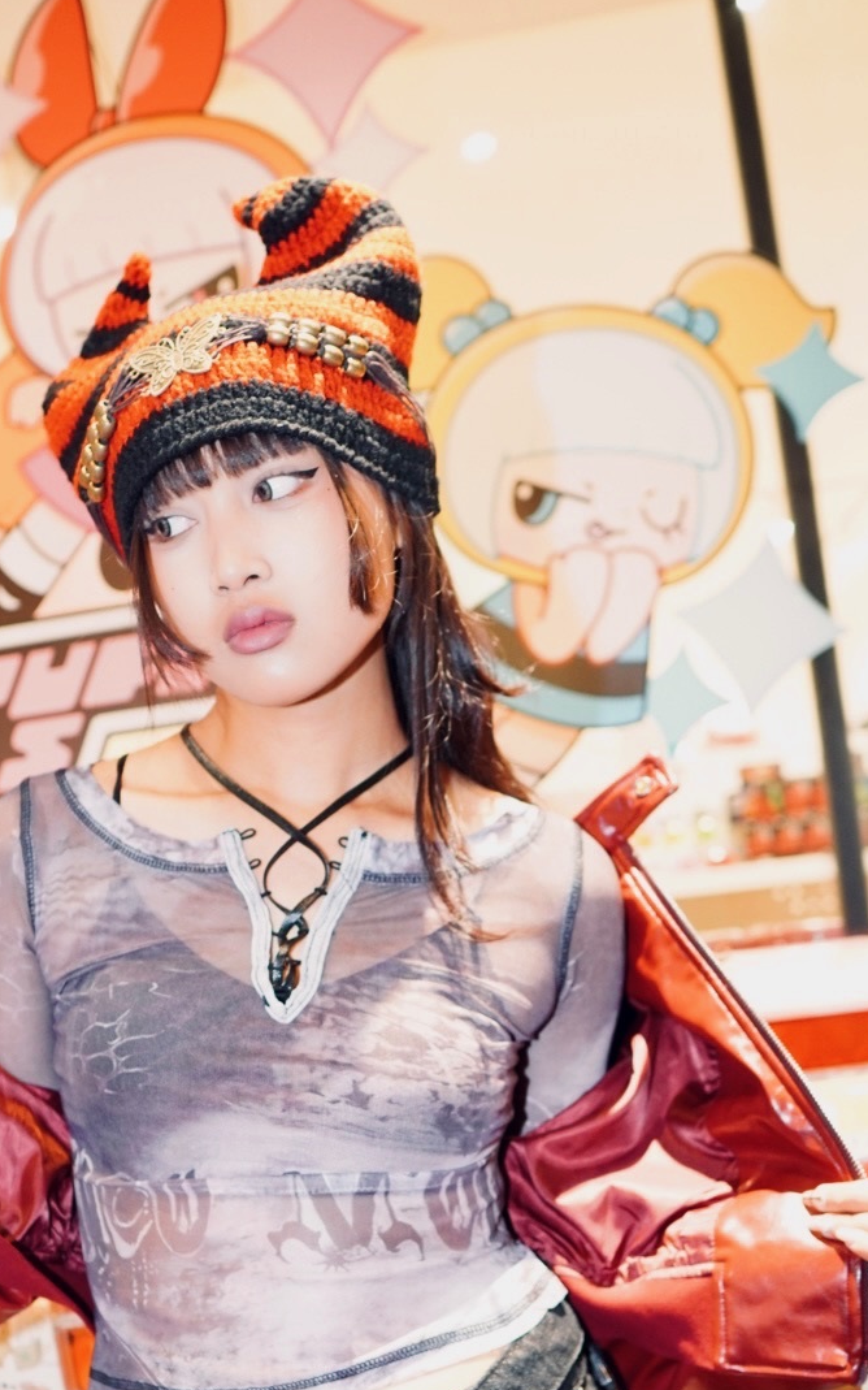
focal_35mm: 37
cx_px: 277
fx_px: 1401
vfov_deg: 51.5
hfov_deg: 34.1
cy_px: 960
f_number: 1.8
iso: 800
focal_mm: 16
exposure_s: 1/80
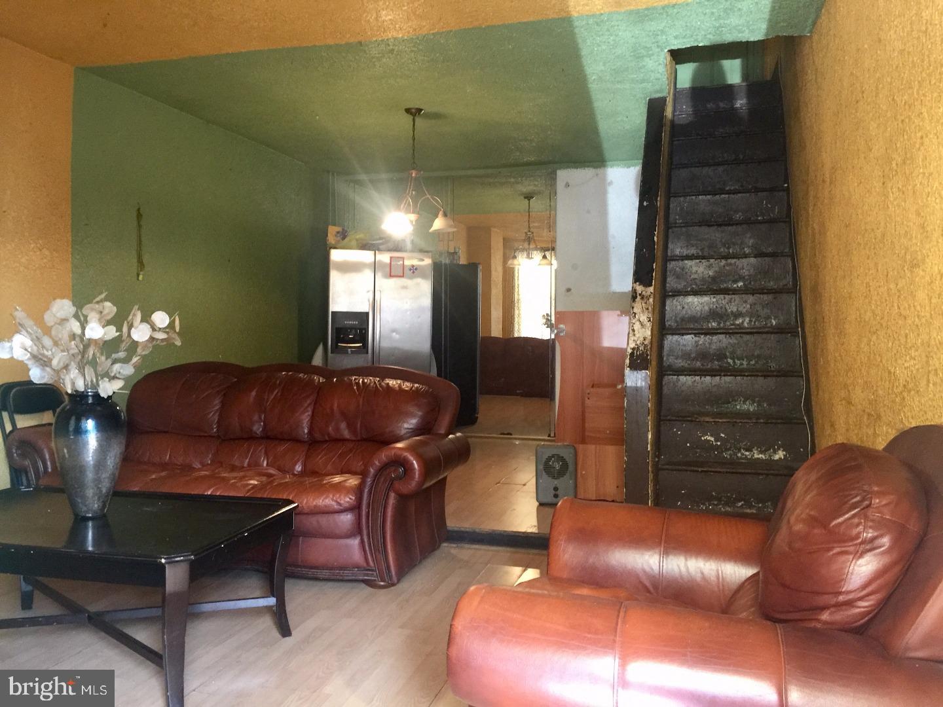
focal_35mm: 29
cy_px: 354
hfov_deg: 61.7
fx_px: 790
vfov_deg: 48.2
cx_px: 472
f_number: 2.2
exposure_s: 1/15
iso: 100
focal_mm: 4.15
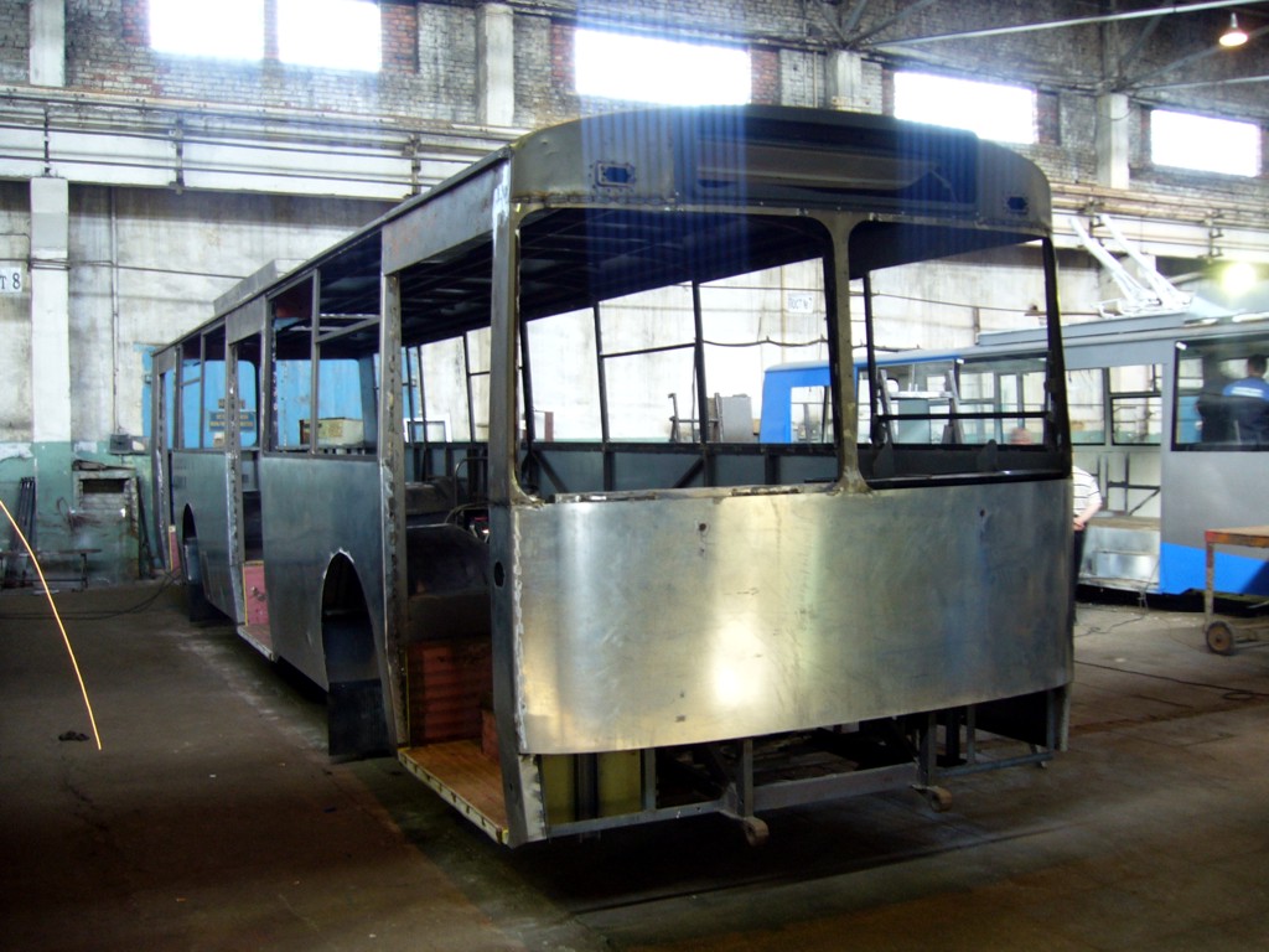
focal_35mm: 35
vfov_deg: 40.7
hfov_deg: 52.6
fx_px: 1283
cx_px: 634
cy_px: 476
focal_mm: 5.8
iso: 80
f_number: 2.8
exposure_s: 1/3.2
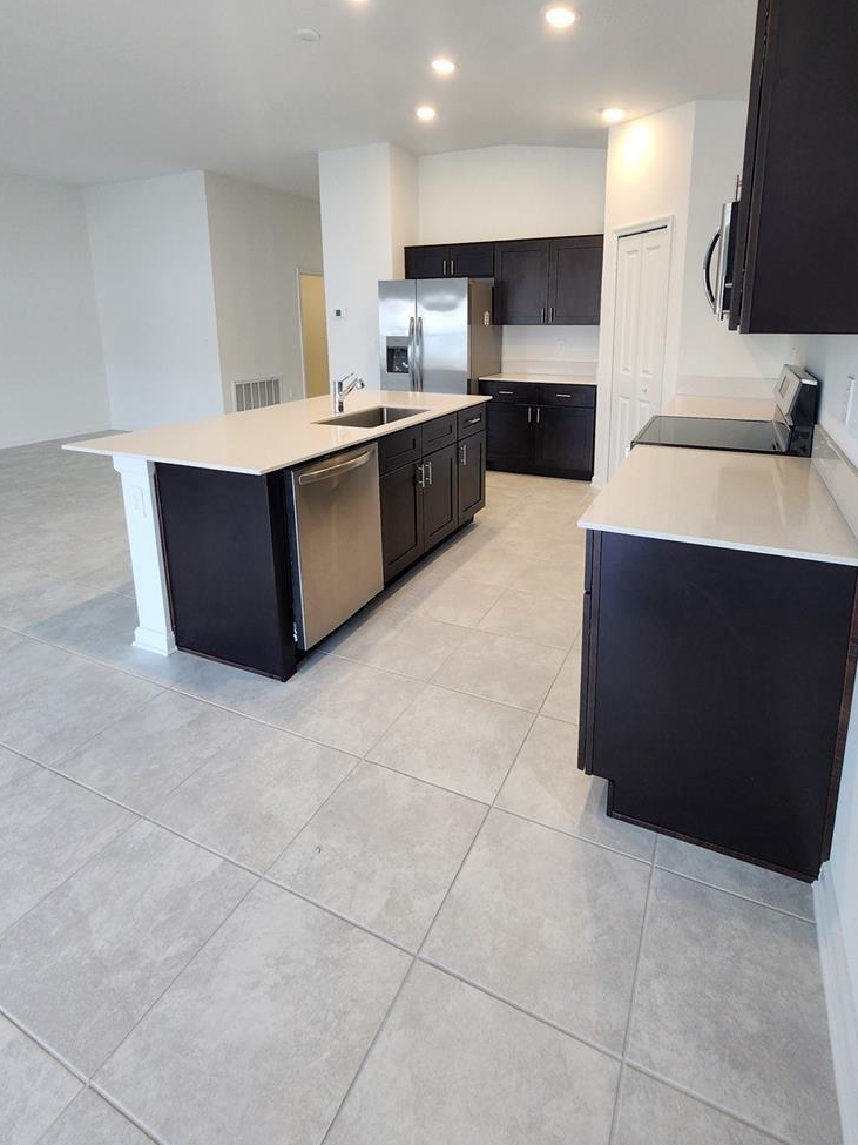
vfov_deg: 93.1
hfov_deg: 77.9
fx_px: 529
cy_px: 449
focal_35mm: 16
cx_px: 464
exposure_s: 1/60
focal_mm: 2.2
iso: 125
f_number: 2.2
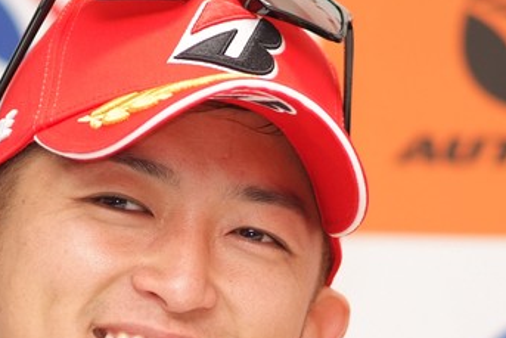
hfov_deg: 3.6
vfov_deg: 2.4
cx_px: 168
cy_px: 289
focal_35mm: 566
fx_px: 7958
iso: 400
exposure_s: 1/125
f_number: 2.8
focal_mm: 180
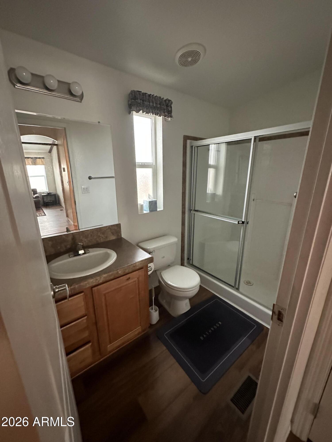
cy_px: 221
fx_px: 179
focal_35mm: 14
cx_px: 166
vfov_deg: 102.1
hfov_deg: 85.7
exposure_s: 1/60
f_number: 2.2
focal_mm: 2.22
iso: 800
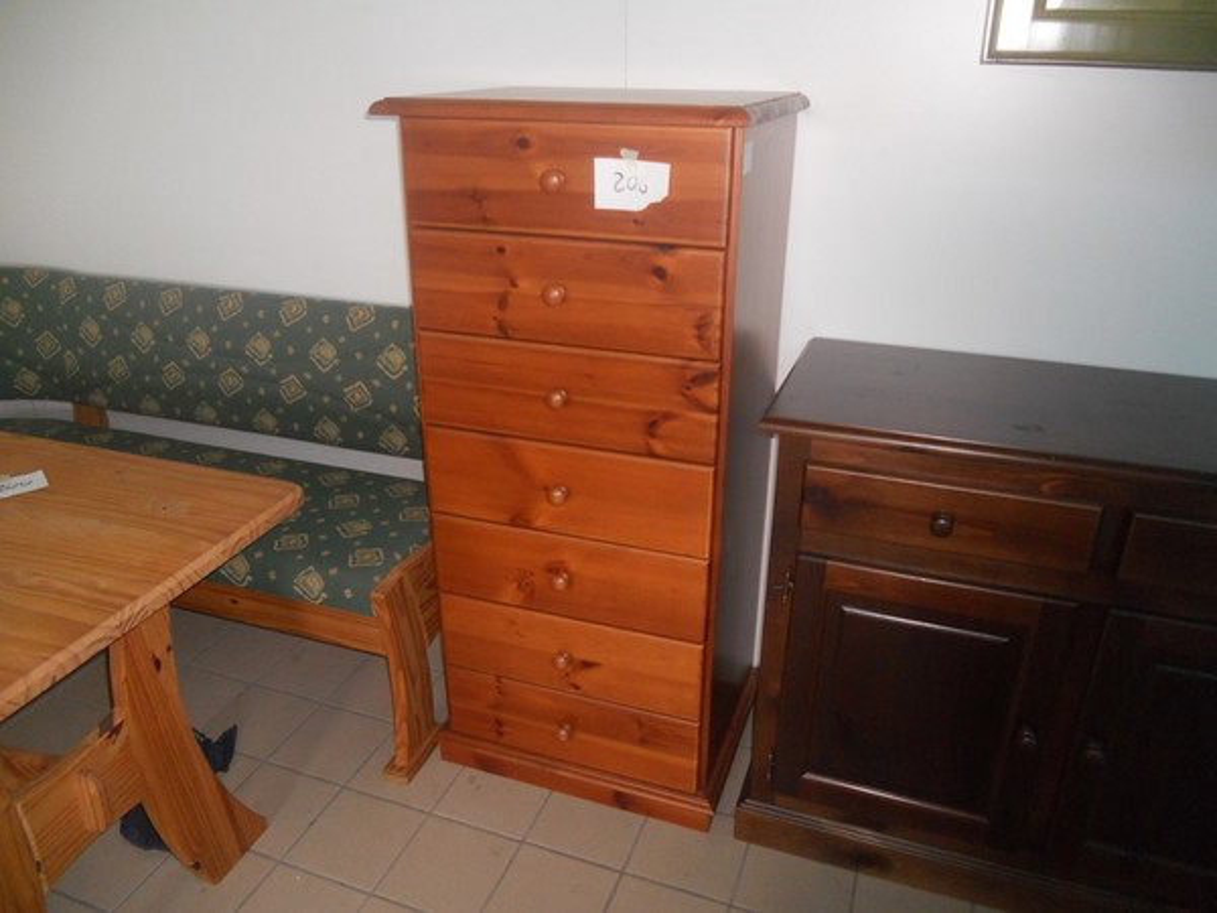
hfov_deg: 65.3
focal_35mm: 27
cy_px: 456
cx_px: 608
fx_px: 949
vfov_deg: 51.4
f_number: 3.2
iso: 200
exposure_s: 1/25
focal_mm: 4.9
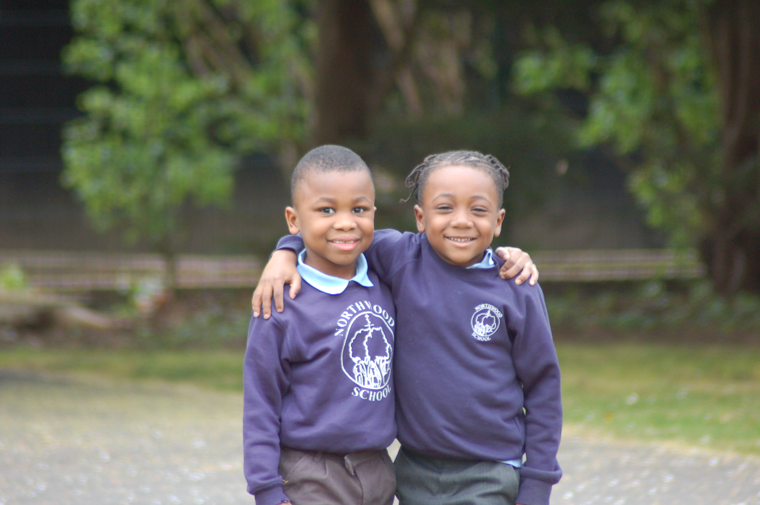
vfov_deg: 3.0
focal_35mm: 450
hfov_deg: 4.6
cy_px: 252
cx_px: 380
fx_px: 9491
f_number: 5.6
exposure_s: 1/125
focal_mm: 300
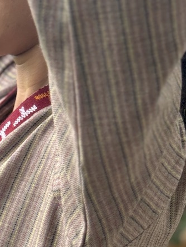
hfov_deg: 9.6
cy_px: 225
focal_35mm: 153
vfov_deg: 12.8
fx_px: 1095
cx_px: -23
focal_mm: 6.76
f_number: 1.78
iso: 64
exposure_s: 1/598
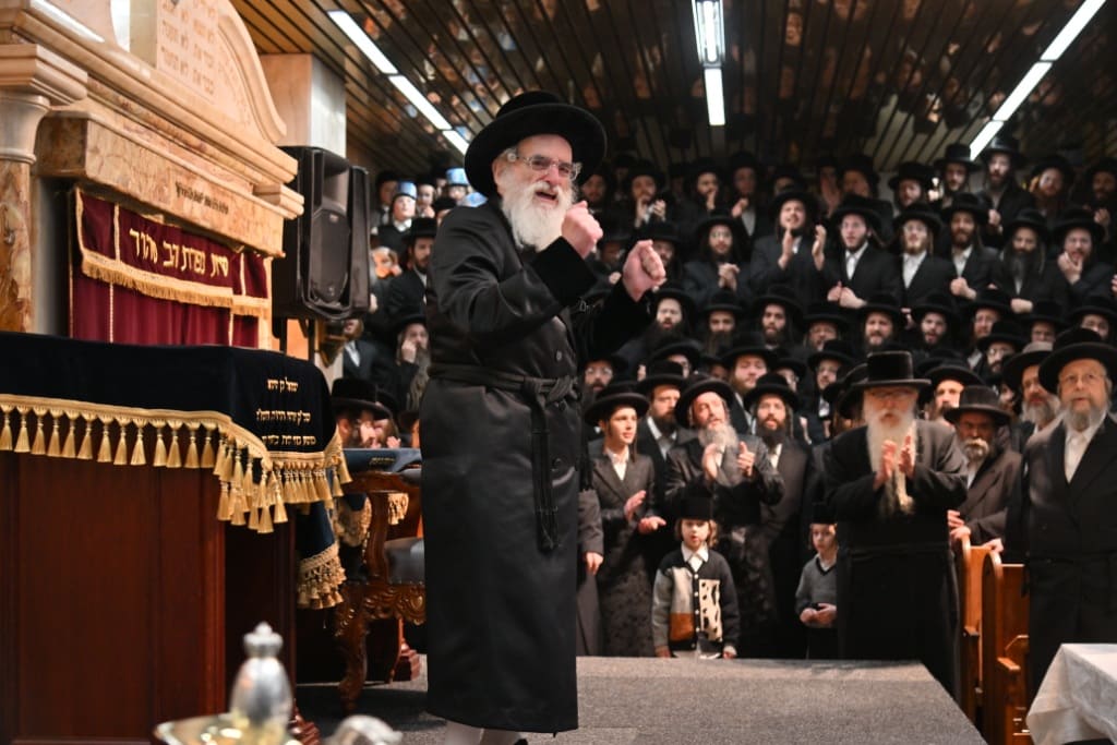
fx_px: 1552
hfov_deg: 39.6
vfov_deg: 27.0
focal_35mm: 50
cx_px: 558
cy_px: 372
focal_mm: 50
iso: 800
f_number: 4
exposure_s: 1/160
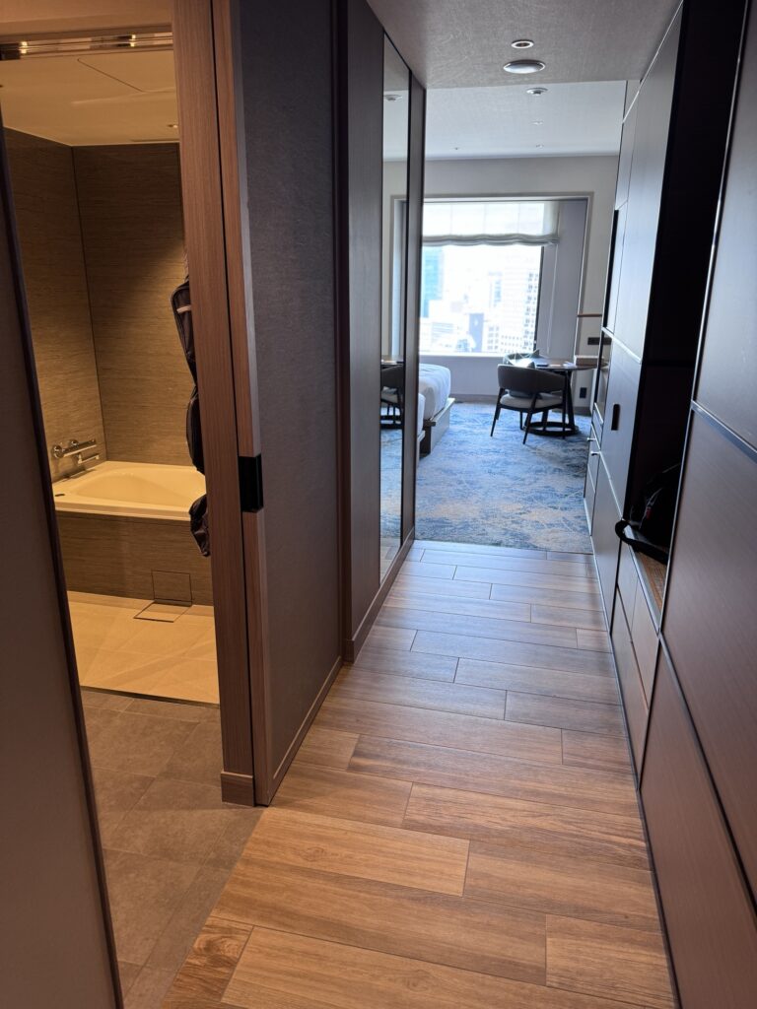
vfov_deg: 71.6
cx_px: 378
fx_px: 700
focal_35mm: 24
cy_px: 504
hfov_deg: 56.8
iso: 125
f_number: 1.78
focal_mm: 6.76
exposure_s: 1/60
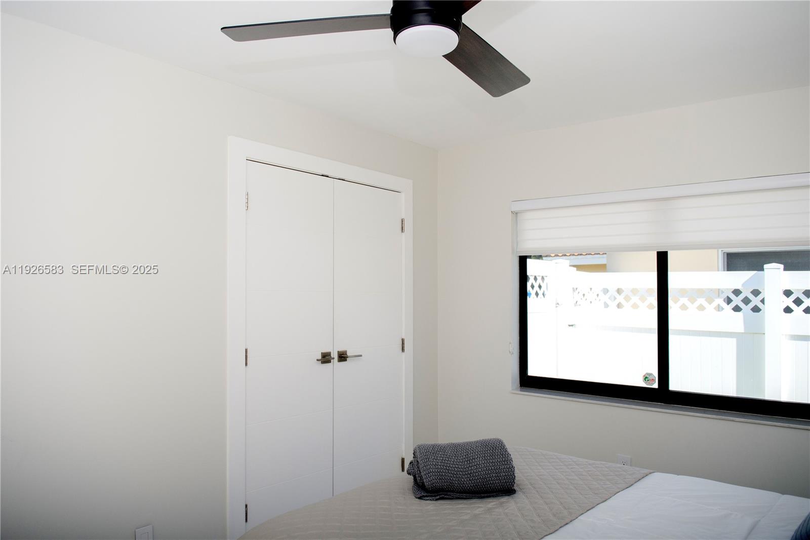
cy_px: 270
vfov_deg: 51.3
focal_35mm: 25
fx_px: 562
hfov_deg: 71.5
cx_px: 405
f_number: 4.5
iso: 400
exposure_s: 1/320
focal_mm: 17
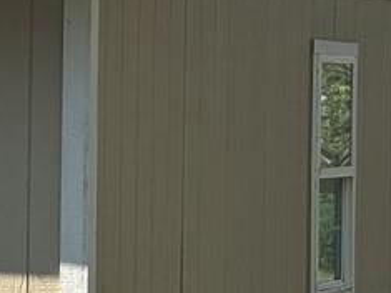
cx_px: -458
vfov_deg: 6.5
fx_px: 2563
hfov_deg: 8.2
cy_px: 178
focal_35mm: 227
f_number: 1.6
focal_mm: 5.96
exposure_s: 1/2288
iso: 40
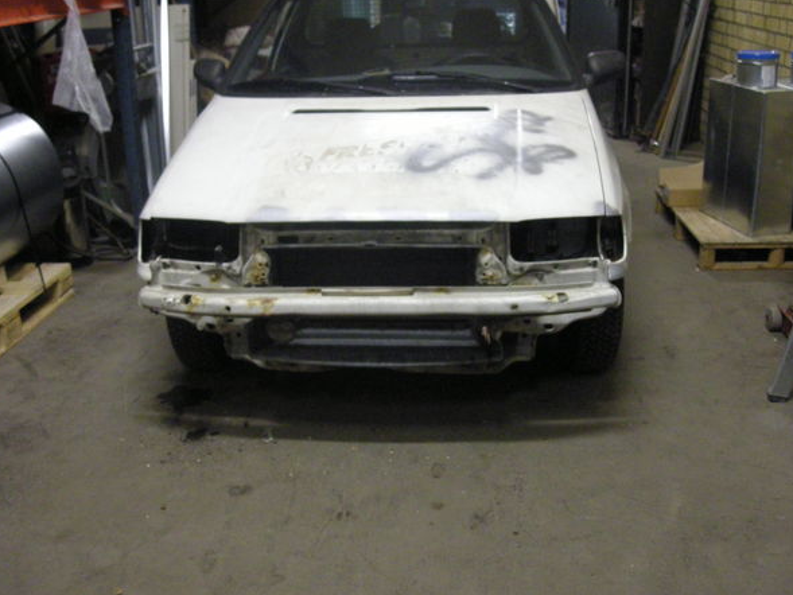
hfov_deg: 48.9
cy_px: 306
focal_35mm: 38
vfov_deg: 37.7
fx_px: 871
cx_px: 419
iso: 400
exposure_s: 1/33.5
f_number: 2.8
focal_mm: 5.7
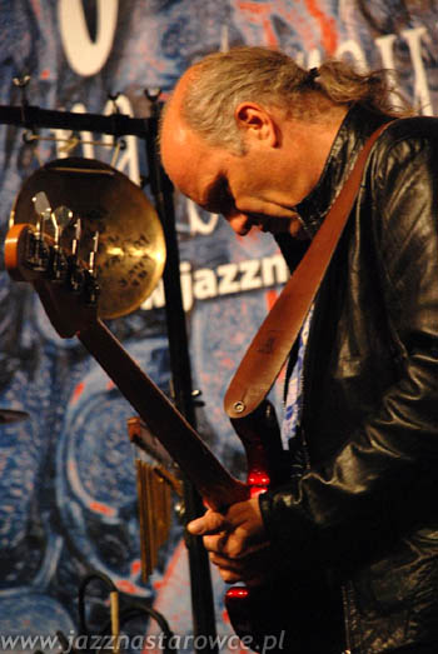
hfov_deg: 6.8
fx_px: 3686
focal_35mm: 202
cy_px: 327
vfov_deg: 10.1
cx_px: 219
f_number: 5.6
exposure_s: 1/60
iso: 1250
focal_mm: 135
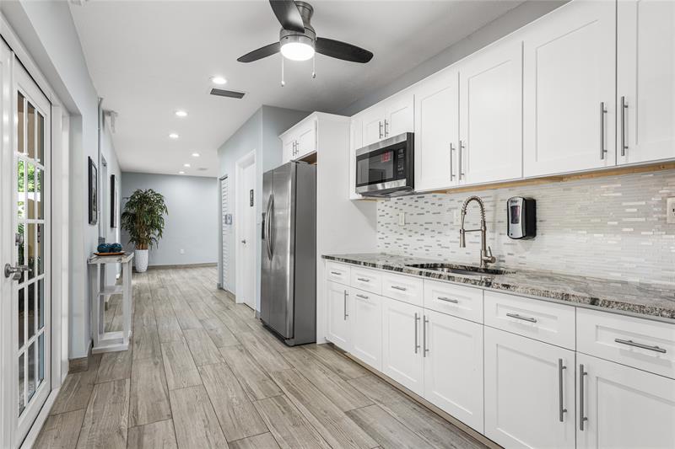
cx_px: 338
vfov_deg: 61.9
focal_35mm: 20
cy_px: 224
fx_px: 375
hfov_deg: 84.0
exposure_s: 1/1.67
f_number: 9
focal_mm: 20
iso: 100
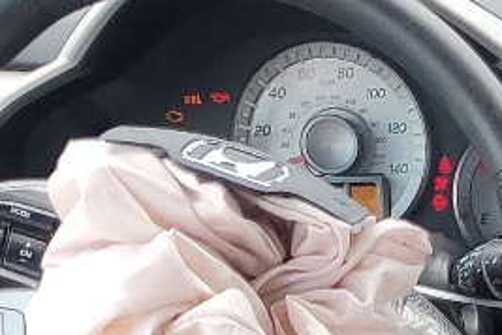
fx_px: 2259
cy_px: 977
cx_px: 993
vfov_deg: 7.5
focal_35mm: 162
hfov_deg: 11.5
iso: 50
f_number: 1.5
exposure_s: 1/200
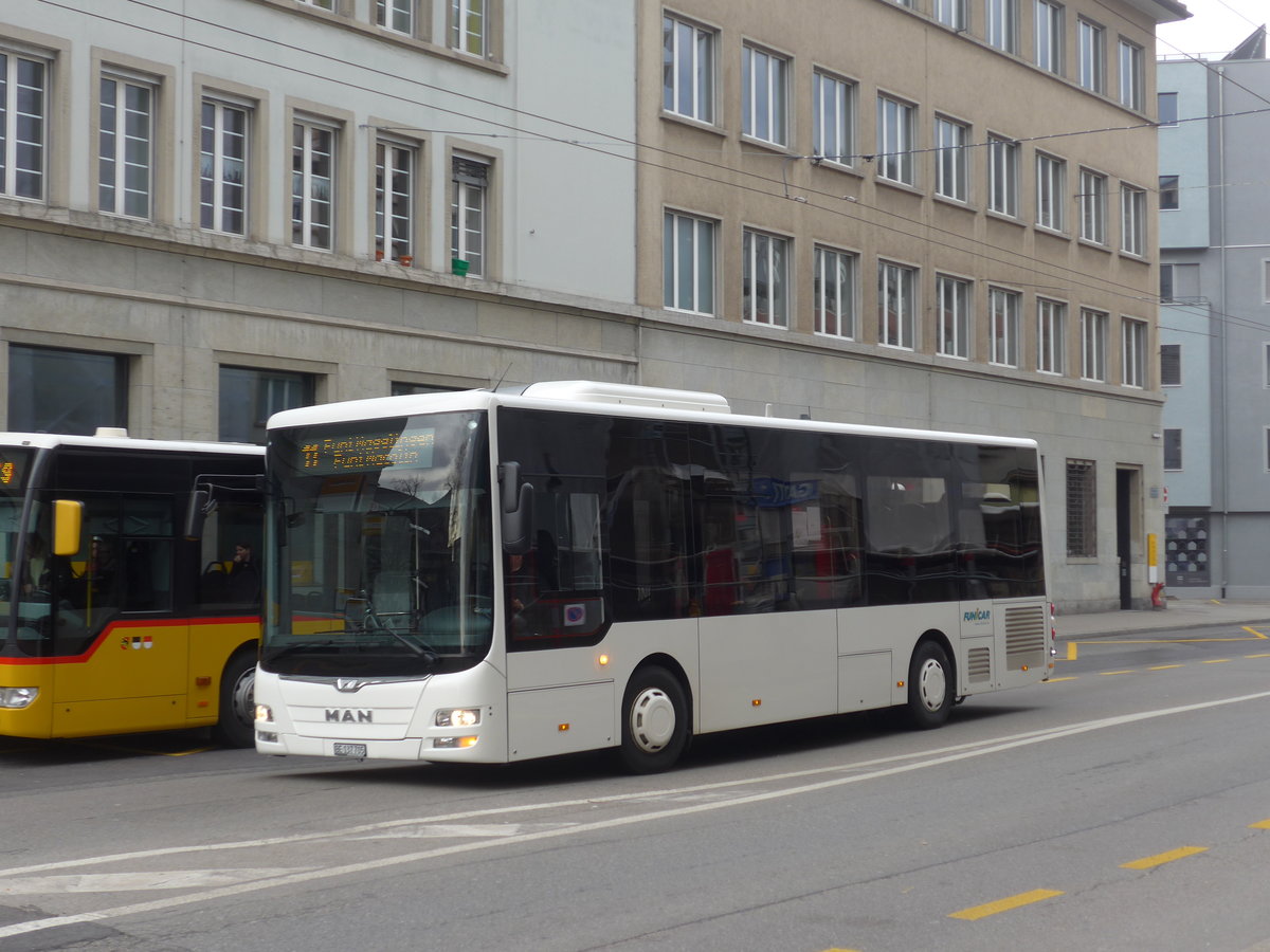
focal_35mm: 55
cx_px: 635
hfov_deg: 34.9
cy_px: 476
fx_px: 2018
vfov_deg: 26.6
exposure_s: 1/160
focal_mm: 11.3
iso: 80
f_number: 3.4
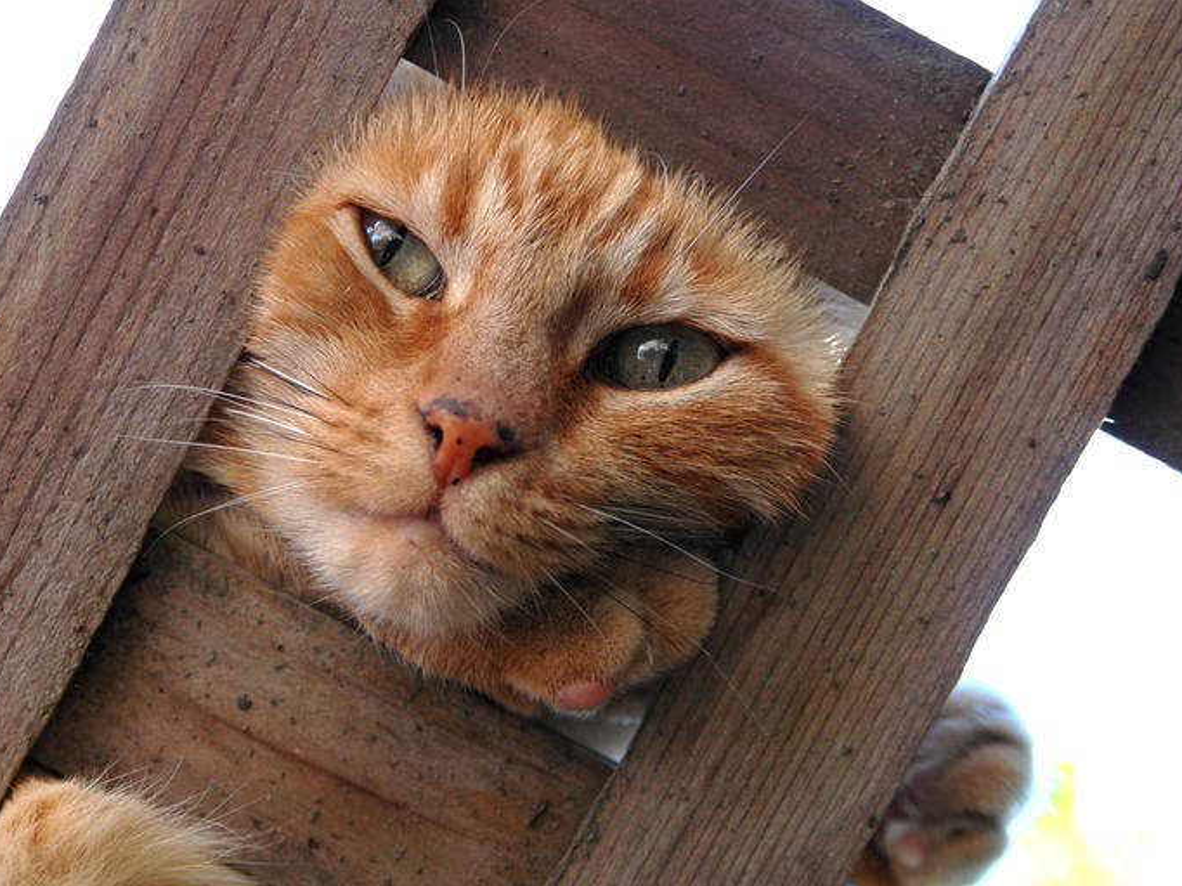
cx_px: 538
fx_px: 4472
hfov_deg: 15.1
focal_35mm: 131
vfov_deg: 11.3
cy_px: 445
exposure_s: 1/100
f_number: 5
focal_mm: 80
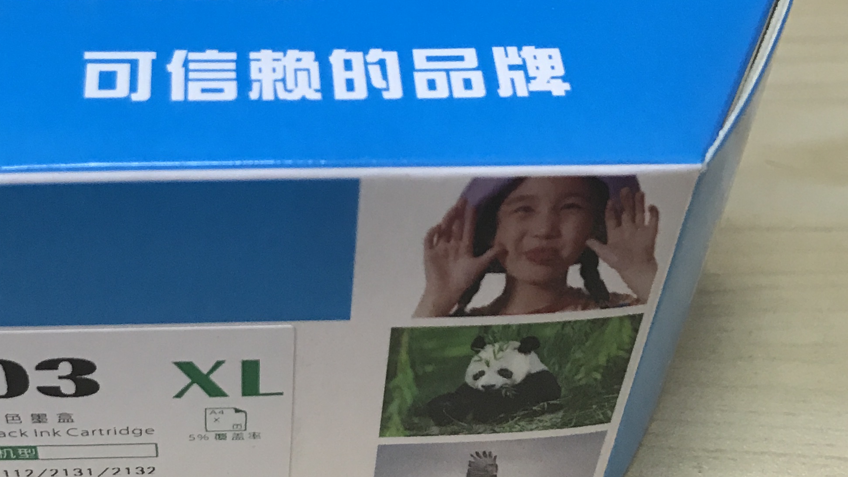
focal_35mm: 63
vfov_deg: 19.0
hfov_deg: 33.0
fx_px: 1417
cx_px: 275
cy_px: 113
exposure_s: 1/25
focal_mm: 3.99
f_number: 1.8
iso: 40
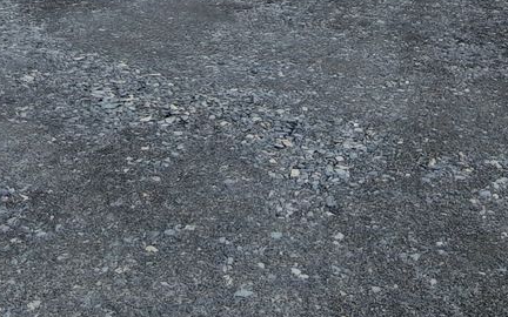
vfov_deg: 21.4
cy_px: -157
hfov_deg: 39.5
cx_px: 290
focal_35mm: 51
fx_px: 706
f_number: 2.2
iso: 40
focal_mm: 1.74
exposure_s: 1/1252
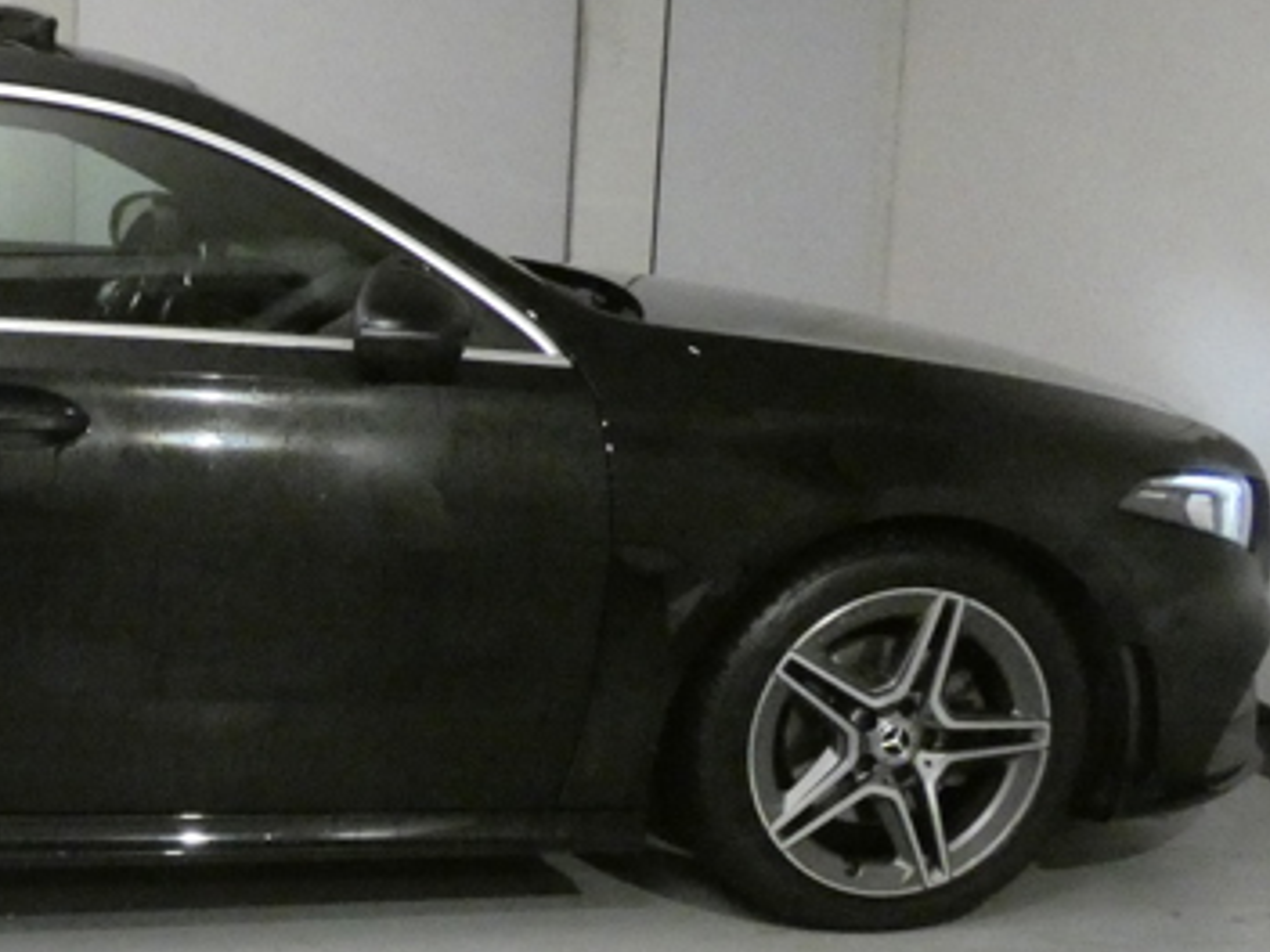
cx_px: -105
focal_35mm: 75
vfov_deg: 19.5
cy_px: 728
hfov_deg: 24.4
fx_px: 2752
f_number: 3.4
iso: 2000
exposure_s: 1/125
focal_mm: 6
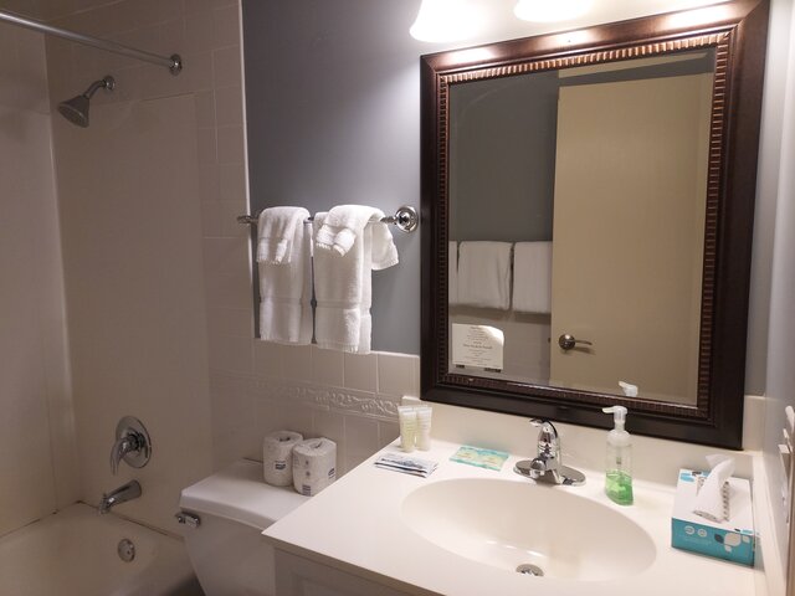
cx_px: 398
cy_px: 298
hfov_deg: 71.6
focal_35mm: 24
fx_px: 551
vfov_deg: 56.8
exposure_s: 1/60
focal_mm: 4.6
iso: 125
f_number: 1.8
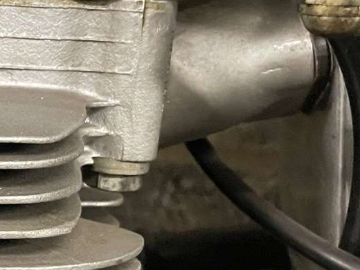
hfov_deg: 16.9
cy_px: 217
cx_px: -244
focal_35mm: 100
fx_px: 1040
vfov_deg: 14.7
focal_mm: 4.2
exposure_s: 1/25
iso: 640
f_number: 1.6
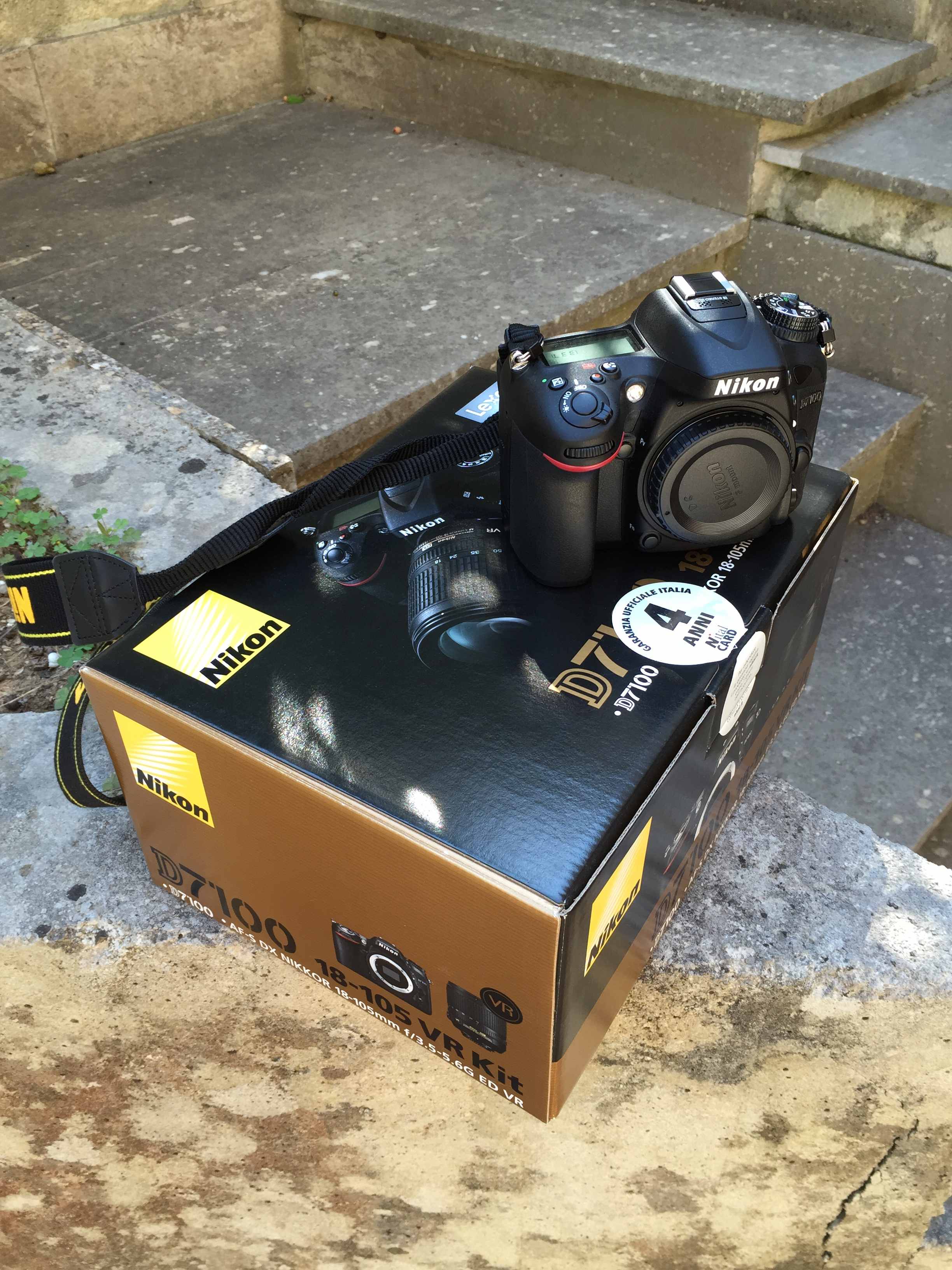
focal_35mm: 29
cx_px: 476
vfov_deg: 61.7
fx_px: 1063
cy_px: 635
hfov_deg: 48.2
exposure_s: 1/120
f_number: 2.2
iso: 32
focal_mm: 4.15
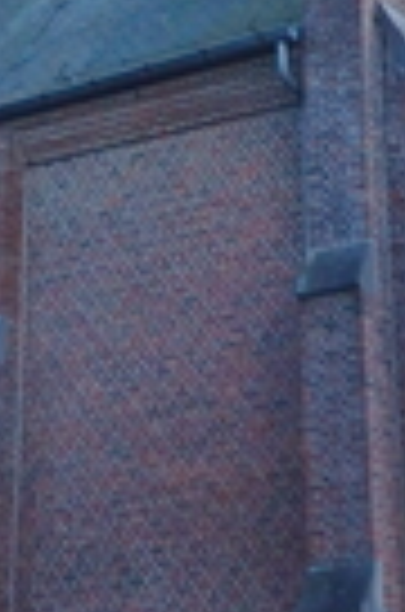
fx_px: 1950
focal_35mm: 115
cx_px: 333
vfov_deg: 16.6
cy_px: -238
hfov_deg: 11.8
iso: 125
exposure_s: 1/800
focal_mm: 4.5
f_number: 3.7
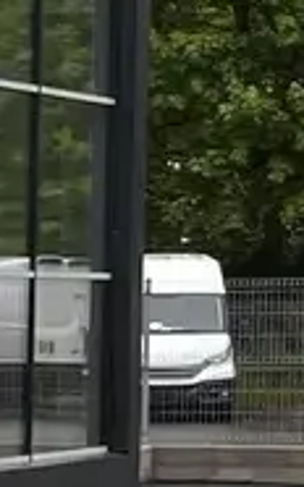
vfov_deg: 8.8
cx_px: -1706
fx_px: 3147
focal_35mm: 237
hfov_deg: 4.1
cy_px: 518
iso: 50
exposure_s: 1/668
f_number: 1.6
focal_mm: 5.1
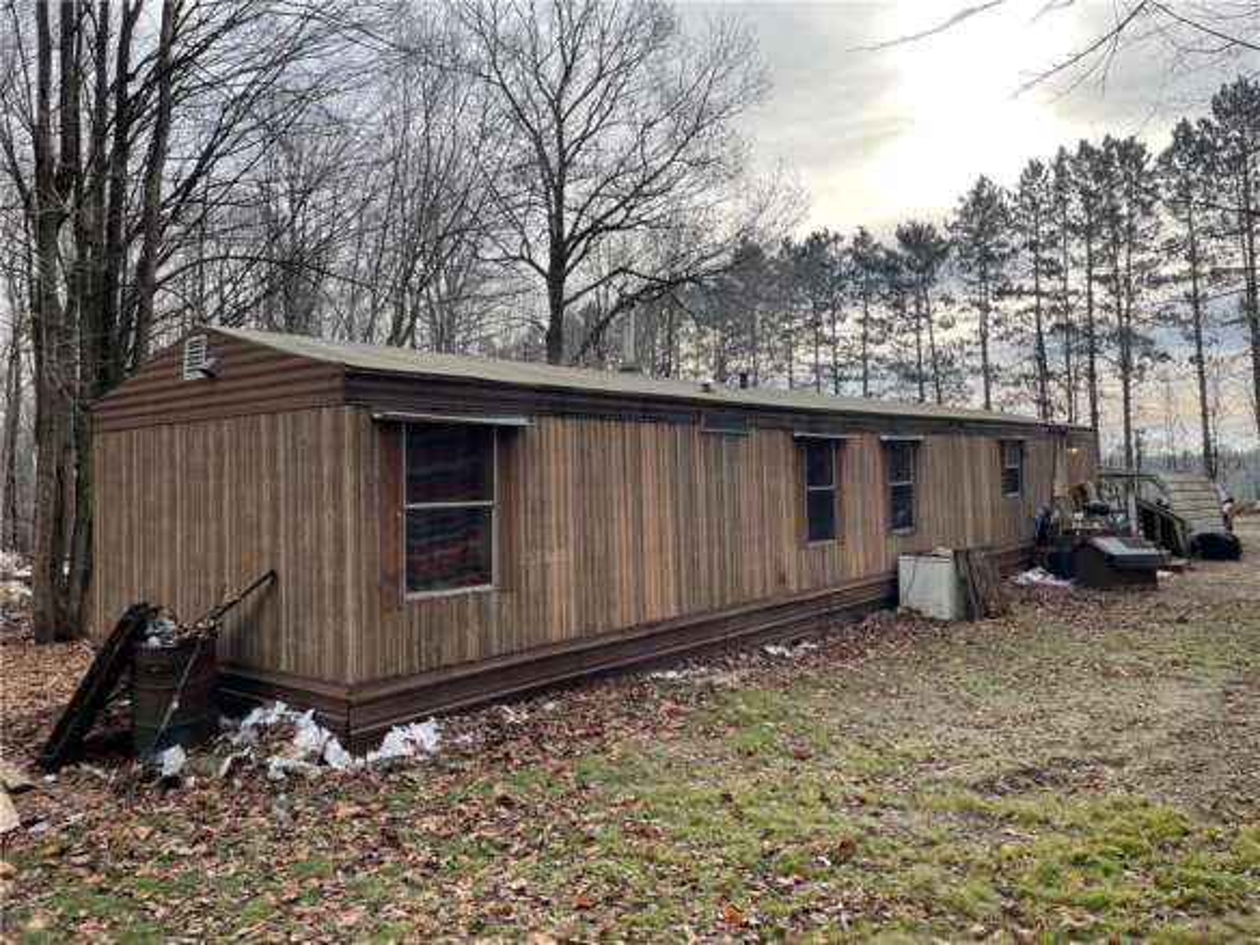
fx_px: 946
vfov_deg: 53.1
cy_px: 472
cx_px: 630
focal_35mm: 26
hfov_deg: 67.3
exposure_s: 1/1642
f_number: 1.6
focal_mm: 4.2
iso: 32
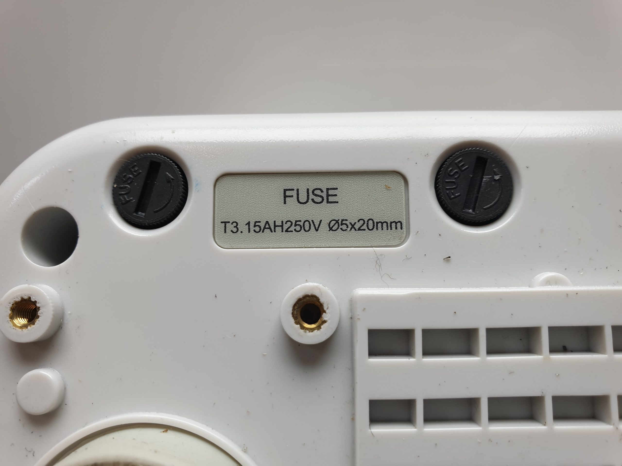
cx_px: 311
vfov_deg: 53.1
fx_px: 467
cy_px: 233
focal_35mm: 26
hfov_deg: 67.3
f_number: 2.4
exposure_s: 1/100
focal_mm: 4.3
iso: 80
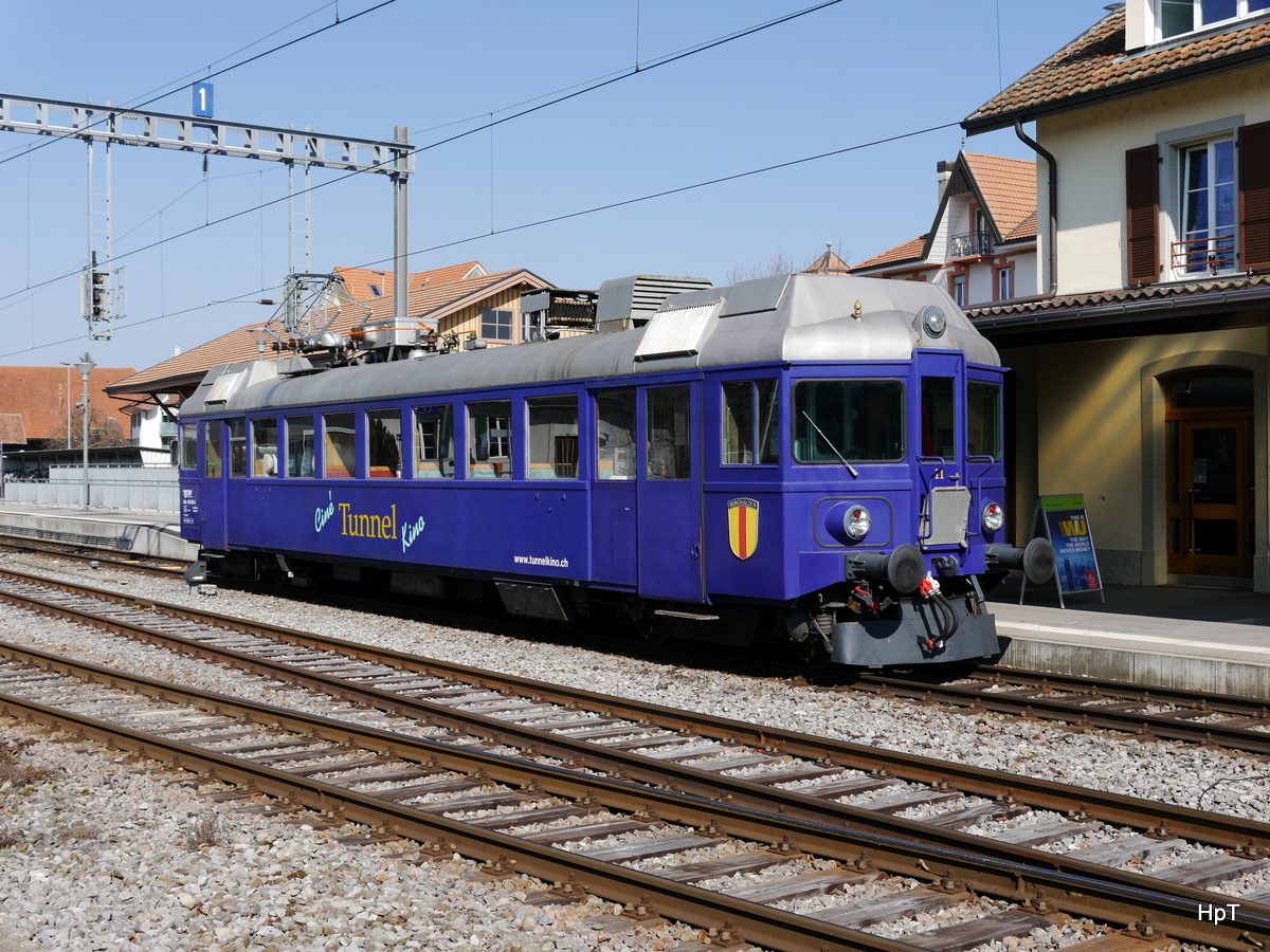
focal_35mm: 46
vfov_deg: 31.5
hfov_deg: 41.2
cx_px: 635
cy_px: 476
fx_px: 1688
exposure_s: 1/400
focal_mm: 23
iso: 160
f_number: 8
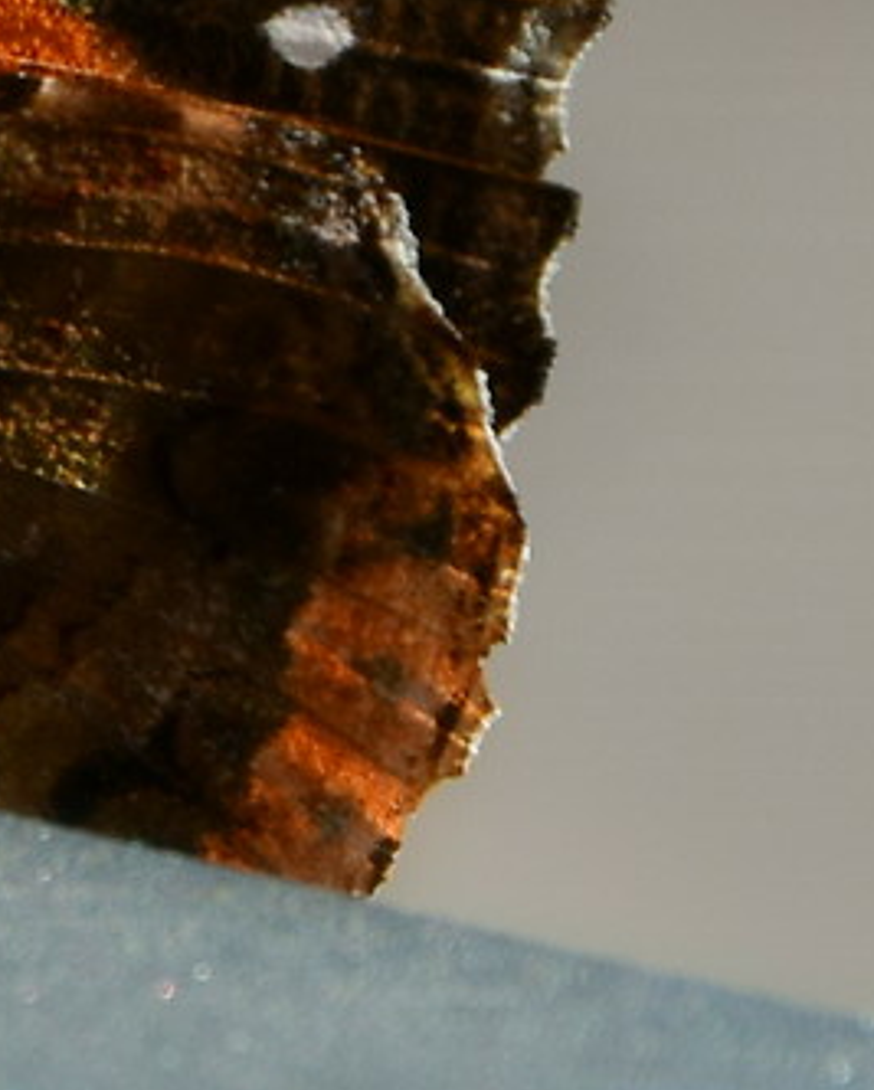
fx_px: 26187
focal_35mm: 811
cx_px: -46
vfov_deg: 2.4
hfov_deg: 1.9
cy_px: 304
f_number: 8
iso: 200
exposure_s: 1/400
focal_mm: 80
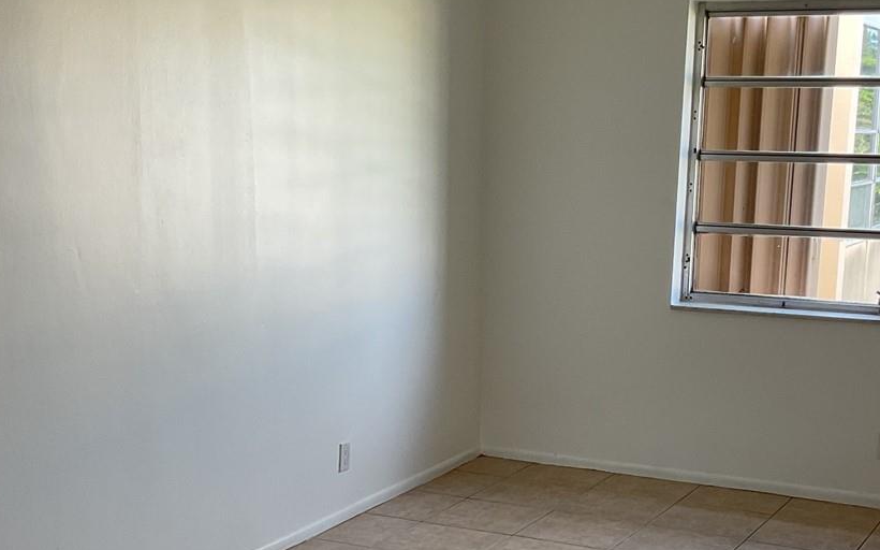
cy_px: 443
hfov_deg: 34.0
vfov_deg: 21.4
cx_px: 485
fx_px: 1439
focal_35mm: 60
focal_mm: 3
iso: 32
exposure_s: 1/120
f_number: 1.8
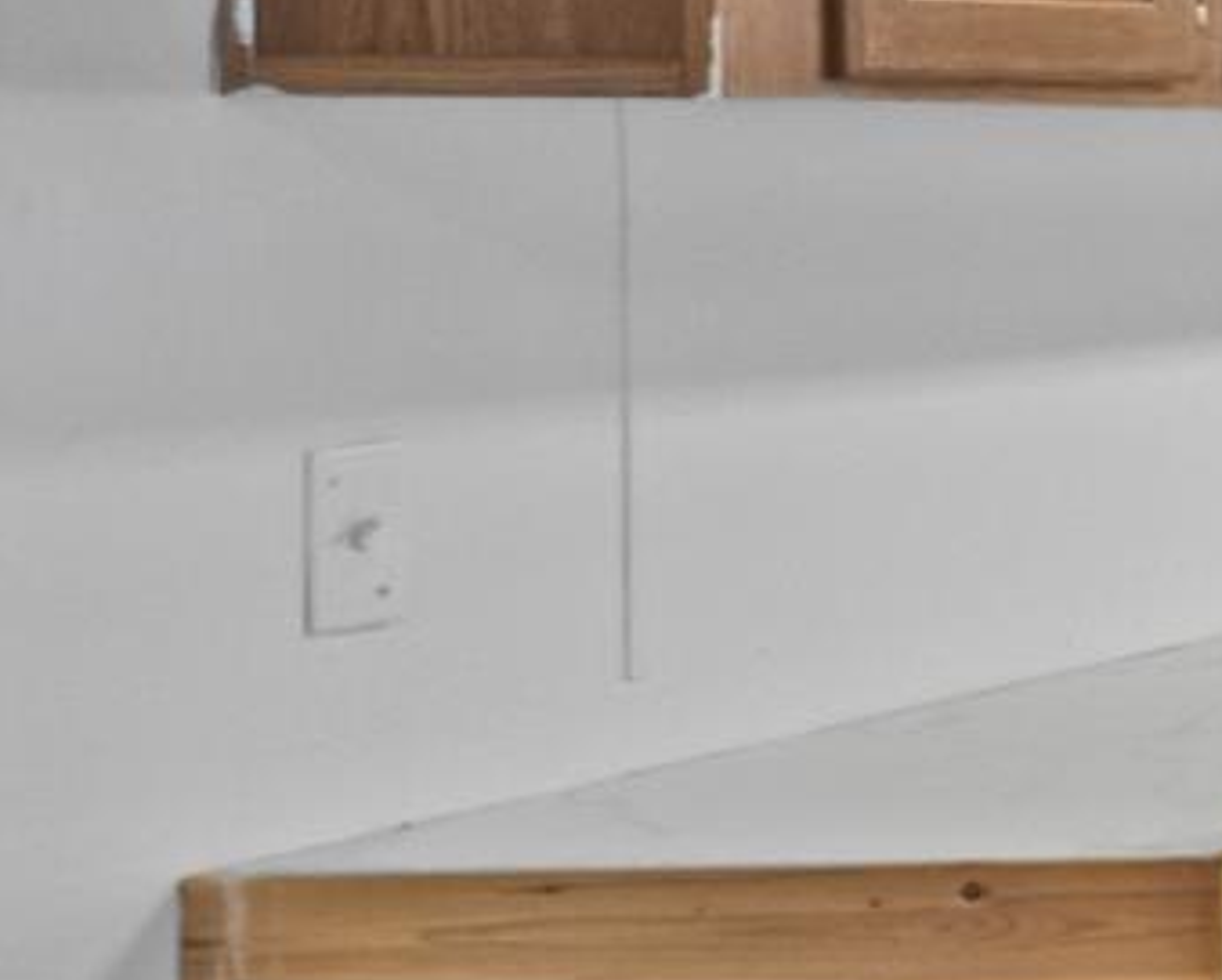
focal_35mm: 104
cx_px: 3474
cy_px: 161
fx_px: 3765
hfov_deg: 11.8
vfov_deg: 14.7
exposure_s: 1.3
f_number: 8
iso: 800
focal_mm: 10
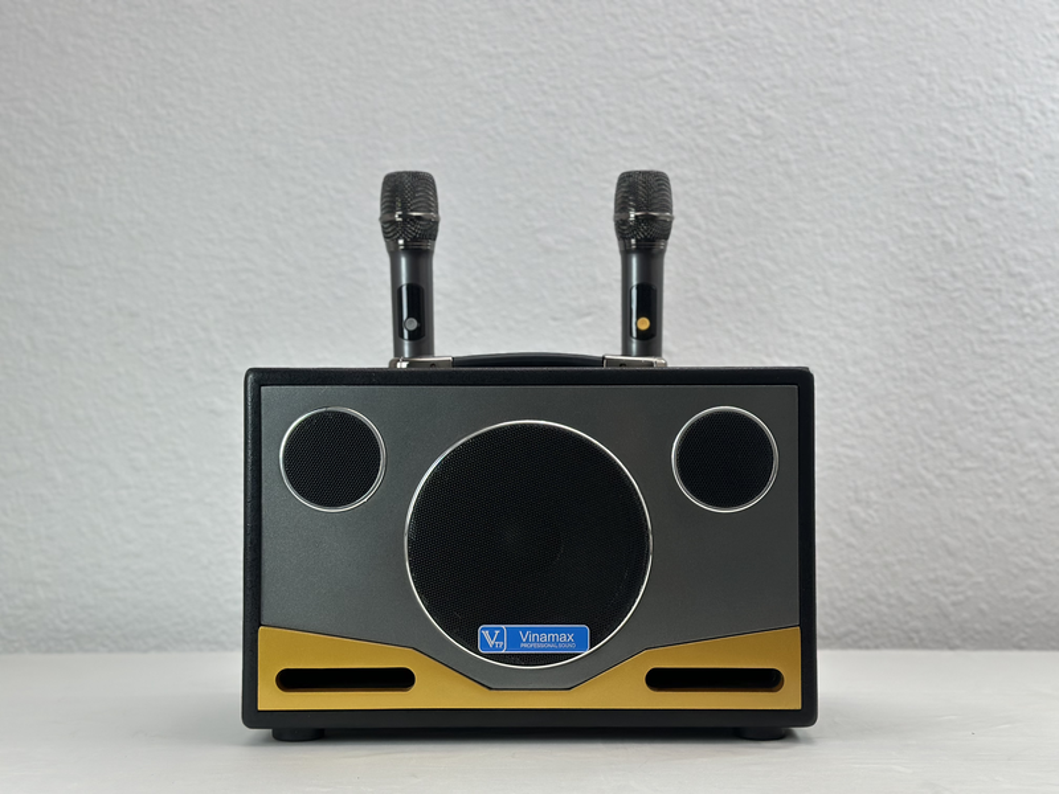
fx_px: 1468
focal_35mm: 48
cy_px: 397
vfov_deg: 30.3
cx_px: 530
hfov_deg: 39.7
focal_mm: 6.86
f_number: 1.78
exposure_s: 1/363
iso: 80
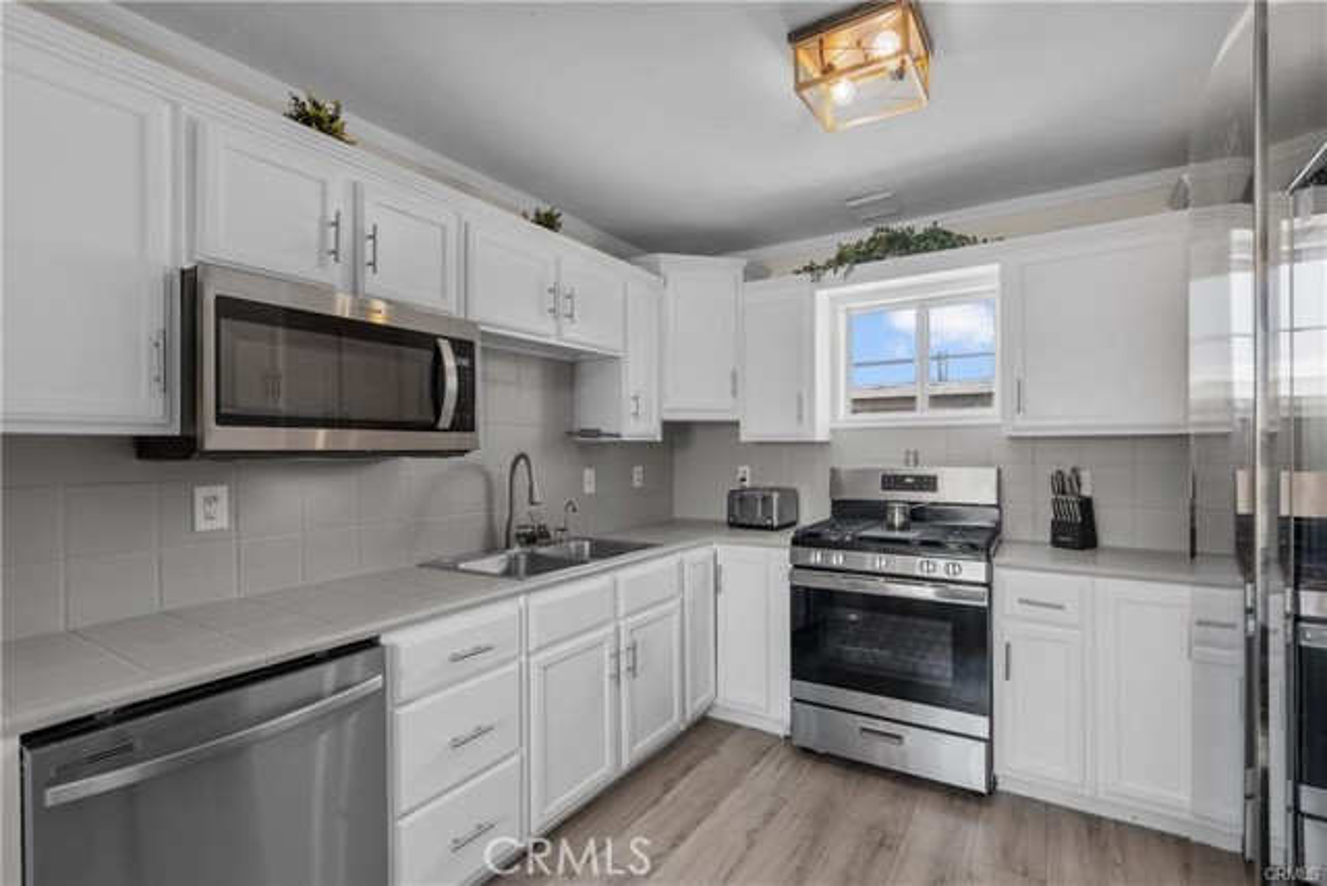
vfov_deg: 73.8
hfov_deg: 96.7
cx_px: 664
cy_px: 443
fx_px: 590
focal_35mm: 16
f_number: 10
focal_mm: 16
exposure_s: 1/3
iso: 250
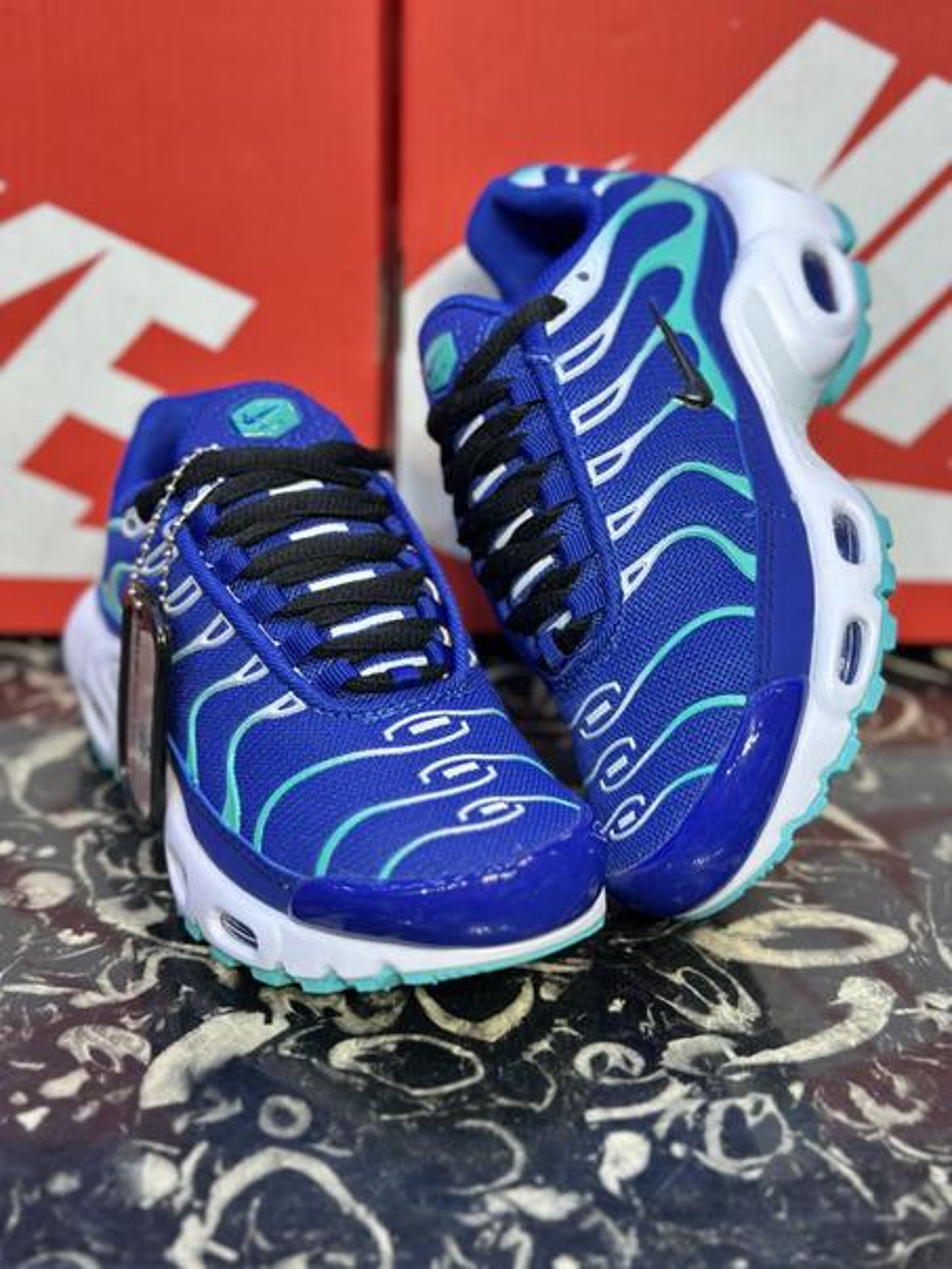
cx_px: 476
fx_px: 1760
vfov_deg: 39.7
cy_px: 634
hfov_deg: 30.3
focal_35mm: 48
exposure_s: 1/100
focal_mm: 6.86
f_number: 1.78
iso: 80
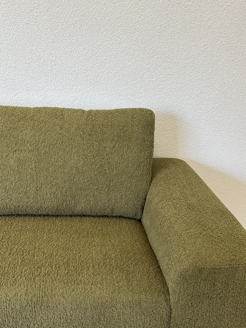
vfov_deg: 52.6
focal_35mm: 34
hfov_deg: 41.5
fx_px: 322
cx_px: 93
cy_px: 227
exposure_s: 1/100
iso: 100
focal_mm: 6.9
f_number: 1.8
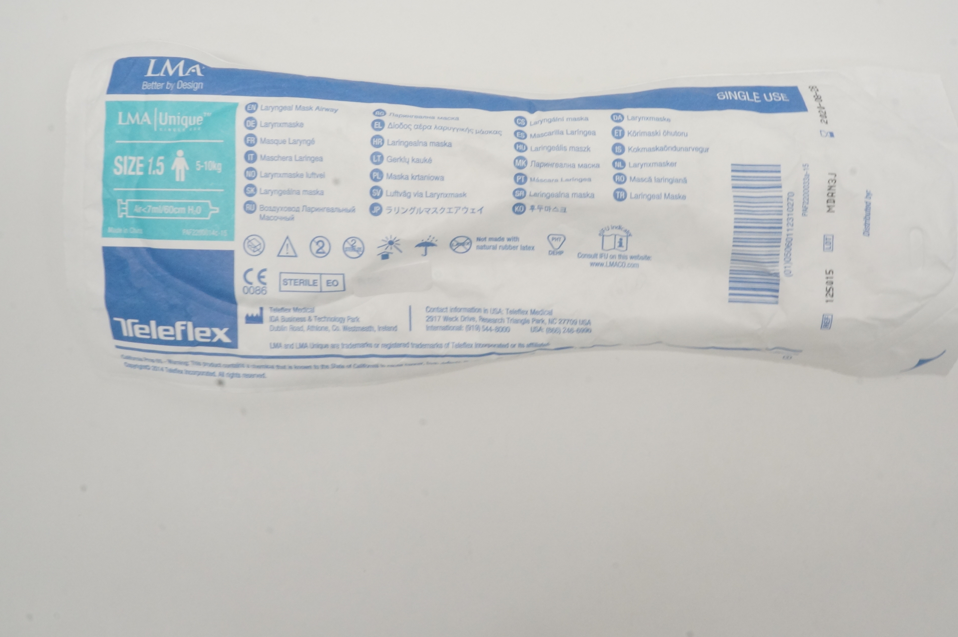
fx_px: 1037
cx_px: 496
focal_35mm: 39
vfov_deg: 33.9
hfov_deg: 49.6
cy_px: 227
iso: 800
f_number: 22
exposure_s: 1/8
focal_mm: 20
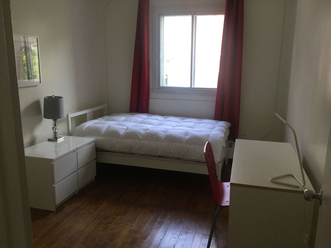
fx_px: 296
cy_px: 124
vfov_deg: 45.4
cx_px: 166
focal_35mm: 31
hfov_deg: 58.4
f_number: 2.4
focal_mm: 3.3
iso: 32
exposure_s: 1/30
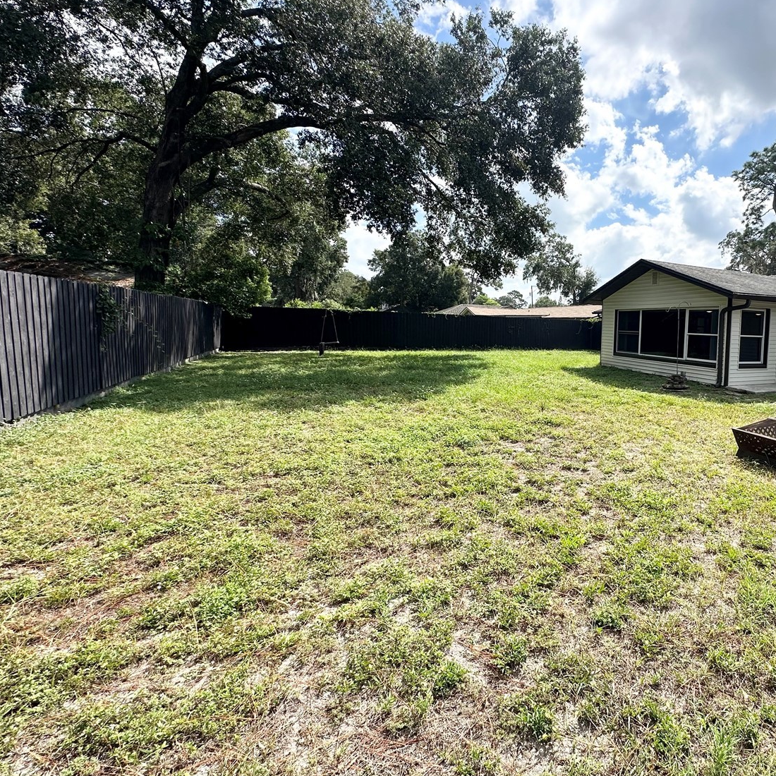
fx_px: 457
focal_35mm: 18
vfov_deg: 80.6
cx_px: 552
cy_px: 359
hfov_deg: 76.6
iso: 40
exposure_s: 1/1595
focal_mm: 2.22
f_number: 2.2
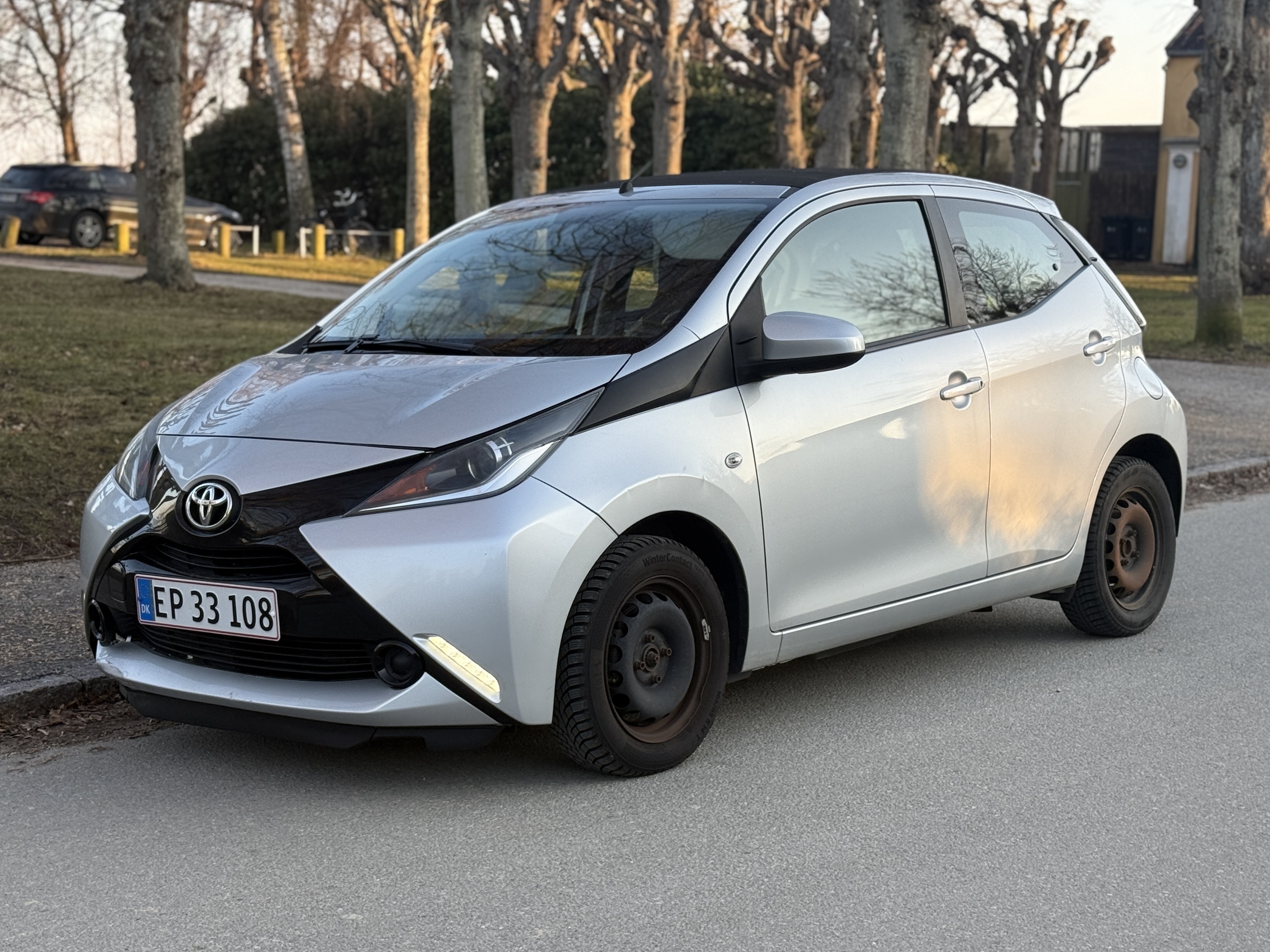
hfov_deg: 32.7
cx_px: 620
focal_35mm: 59
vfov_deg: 24.8
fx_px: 2165
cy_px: 502
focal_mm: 6.76
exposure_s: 1/557
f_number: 1.78
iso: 80
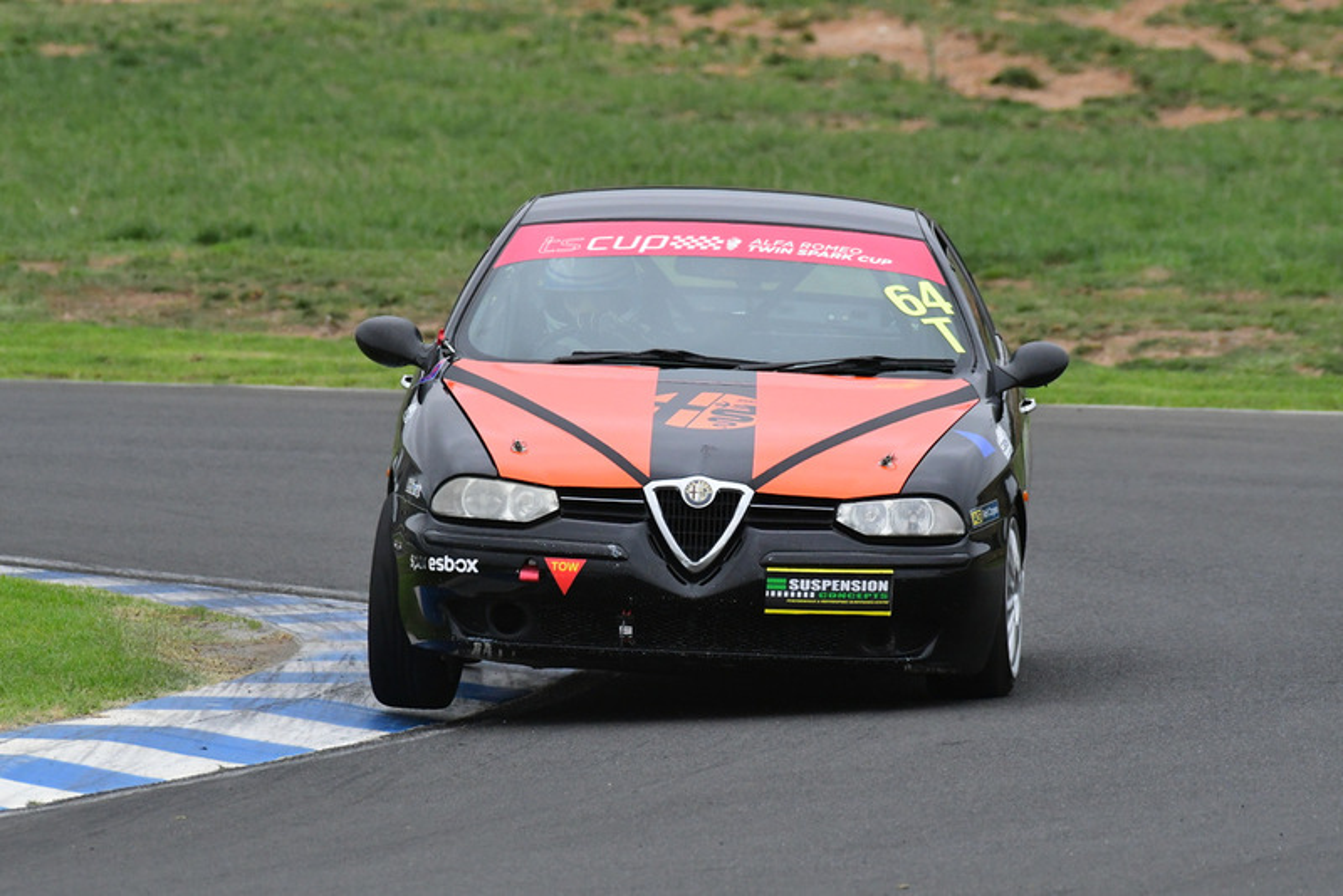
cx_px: 672
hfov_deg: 2.9
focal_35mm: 720
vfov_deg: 1.9
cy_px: 448
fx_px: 26868
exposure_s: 1/640
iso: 2500
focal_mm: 480
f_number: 10
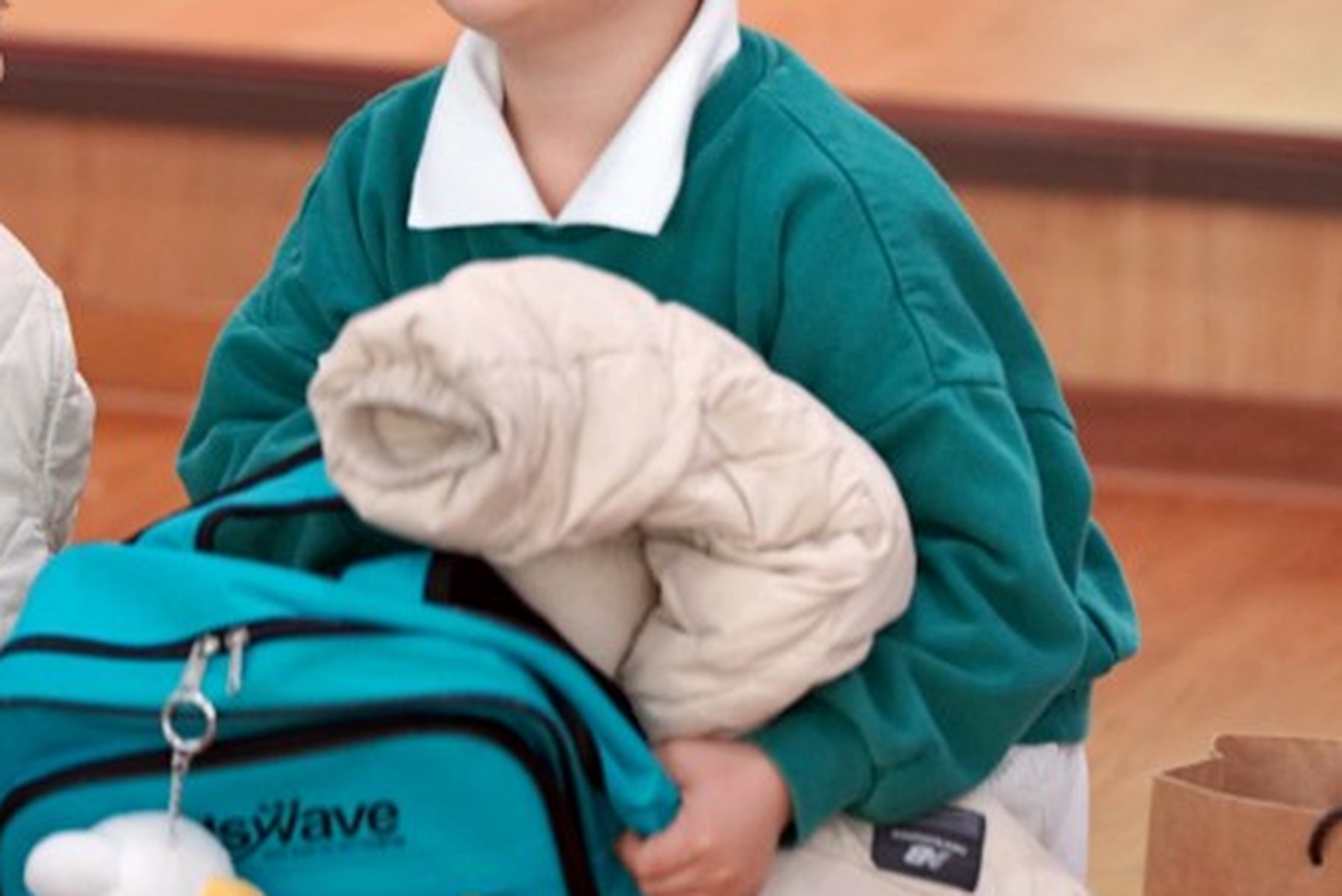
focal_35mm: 402
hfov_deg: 5.1
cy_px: 78
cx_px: 476
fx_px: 14990
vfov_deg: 3.4
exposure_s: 1/250
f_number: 4
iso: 2000
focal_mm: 200
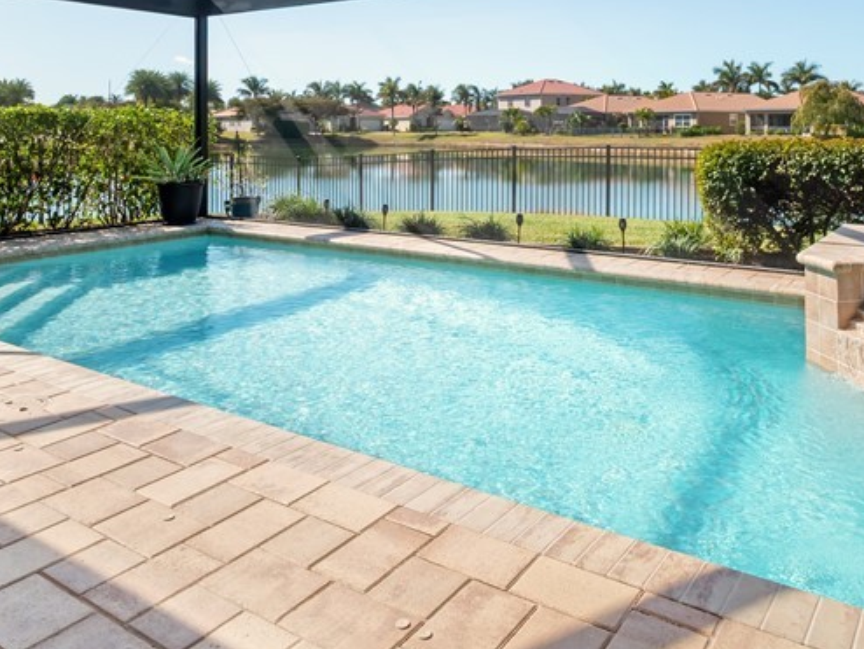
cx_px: 518
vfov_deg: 46.2
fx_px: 724
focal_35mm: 29
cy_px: 147
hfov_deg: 61.1
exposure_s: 1/60
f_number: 7.1
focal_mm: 7
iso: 200
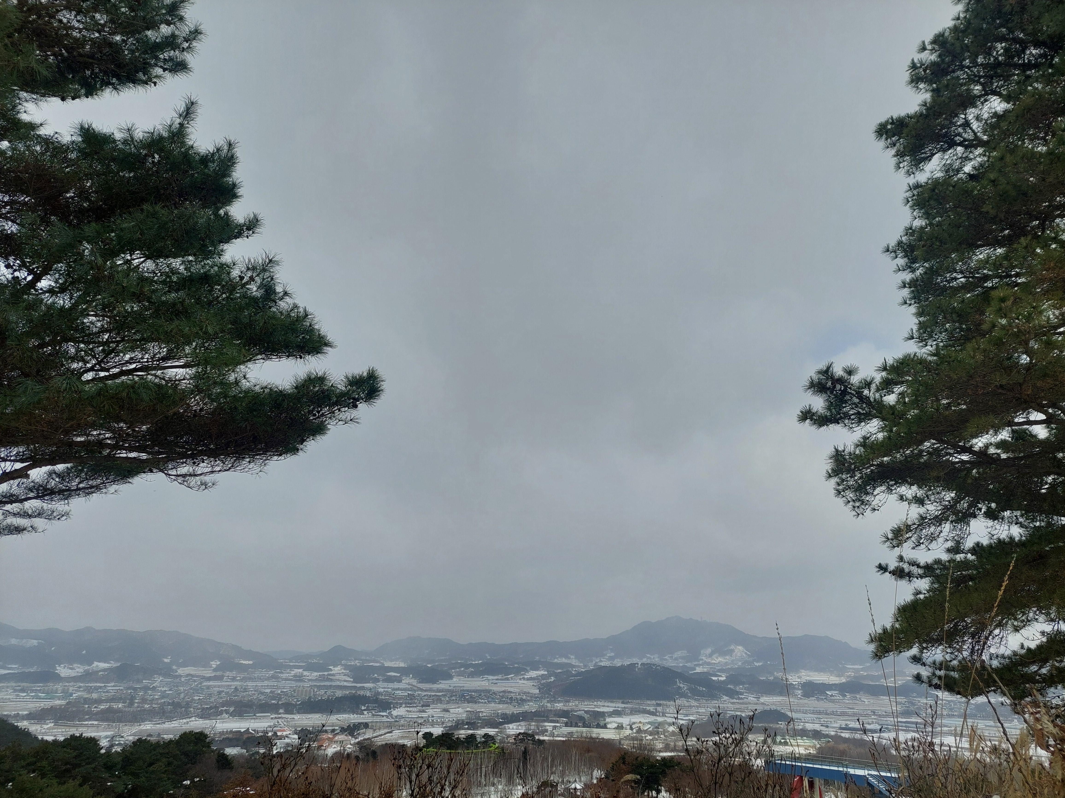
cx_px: 532
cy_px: 399
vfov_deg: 54.9
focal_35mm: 25
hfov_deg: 69.4
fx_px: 769
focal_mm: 5.23
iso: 40
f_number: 1.8
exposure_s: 1/1681
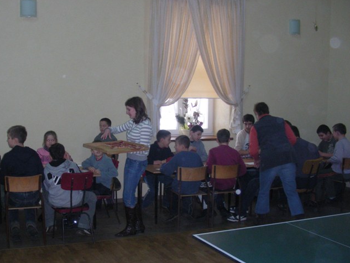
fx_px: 485
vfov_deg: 30.2
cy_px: 163
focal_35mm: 48
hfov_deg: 39.4
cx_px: 130
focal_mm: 6.3
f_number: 3.5
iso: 217
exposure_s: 1/60
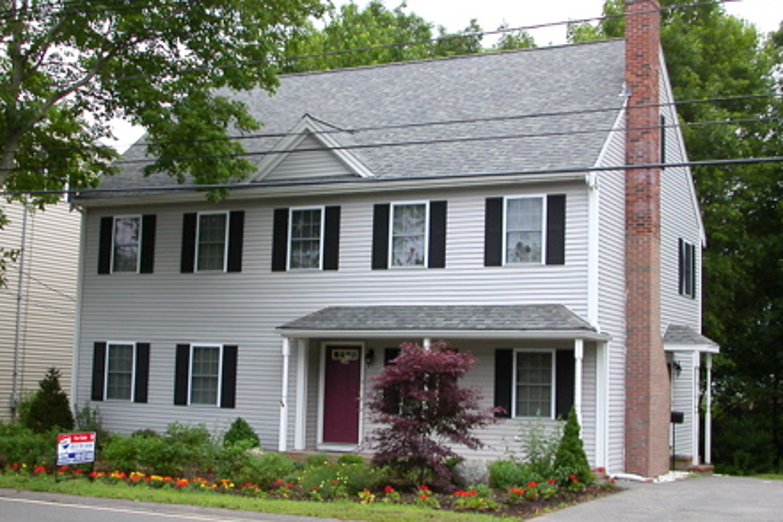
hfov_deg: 38.2
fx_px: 1131
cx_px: 398
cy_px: 264
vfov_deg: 26.0
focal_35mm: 52
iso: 100
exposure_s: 1/332
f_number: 3.2
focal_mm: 7.5
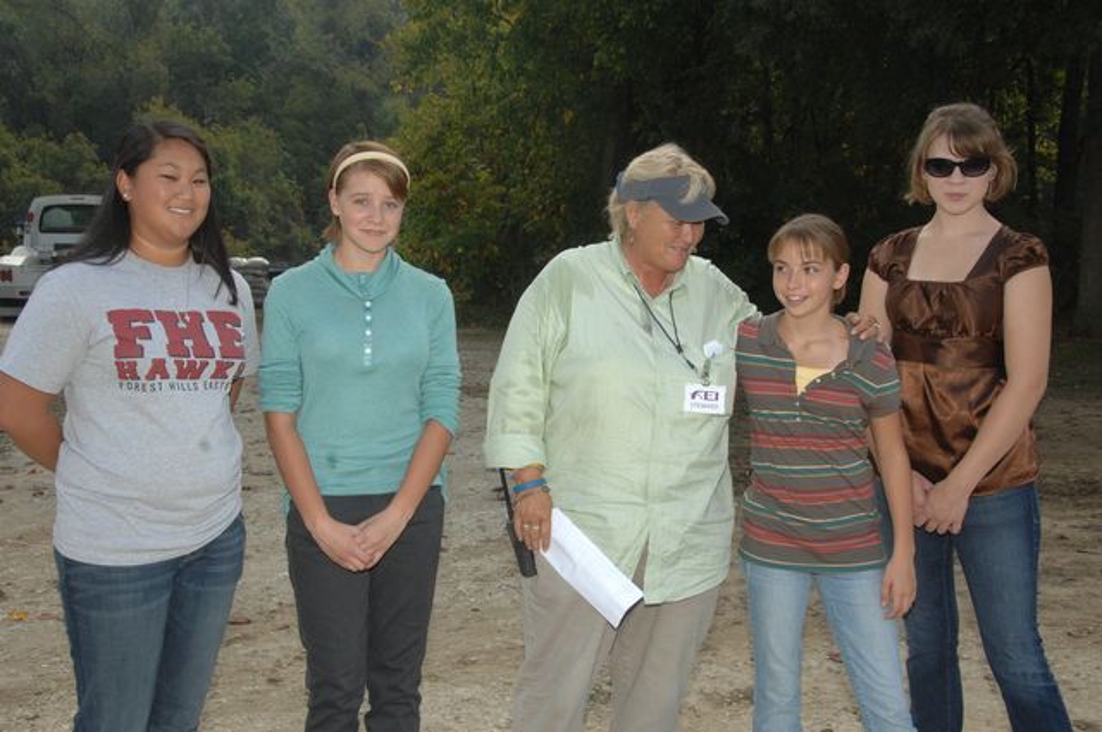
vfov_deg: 28.0
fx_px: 1467
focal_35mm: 48
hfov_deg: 41.2
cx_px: 551
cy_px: 366
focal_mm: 32
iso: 250
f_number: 9
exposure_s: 1/200
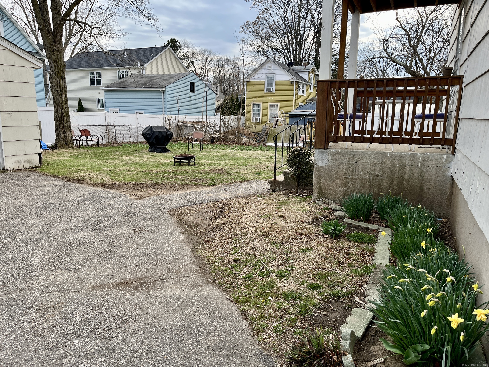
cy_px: 184
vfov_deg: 53.1
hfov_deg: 67.3
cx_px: 244
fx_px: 367
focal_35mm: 26
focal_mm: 5.1
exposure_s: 1/742
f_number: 1.6
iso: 50
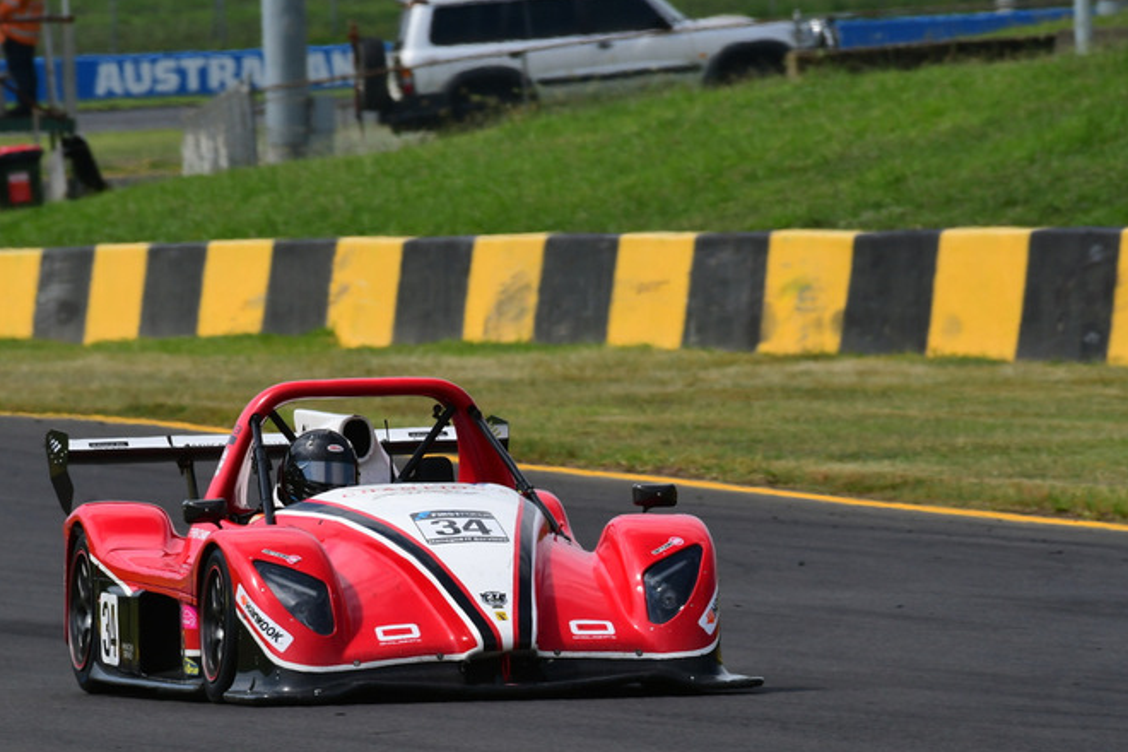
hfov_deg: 2.3
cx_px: 532
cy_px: 420
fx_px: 28511
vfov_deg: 1.5
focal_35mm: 910
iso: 400
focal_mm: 500
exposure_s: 1/640
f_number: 13
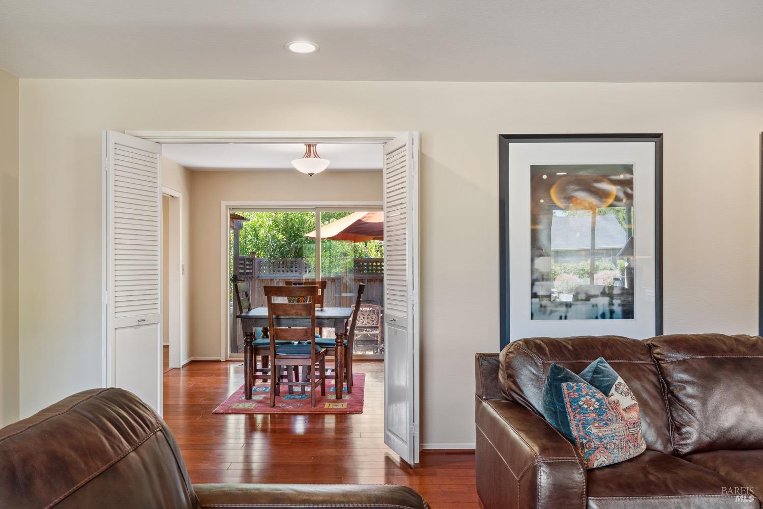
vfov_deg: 46.4
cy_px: 254
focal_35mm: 28
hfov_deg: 65.5
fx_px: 593
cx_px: 382
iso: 320
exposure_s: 1/3.33
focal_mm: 28
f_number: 8
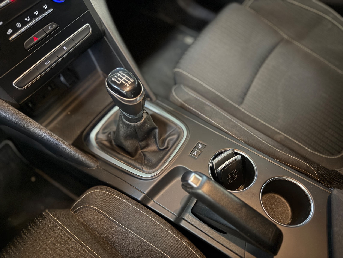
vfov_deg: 56.8
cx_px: 172
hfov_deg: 71.6
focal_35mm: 24
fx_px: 238
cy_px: 129
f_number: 1.78
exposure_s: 1/20
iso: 1600
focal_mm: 6.76
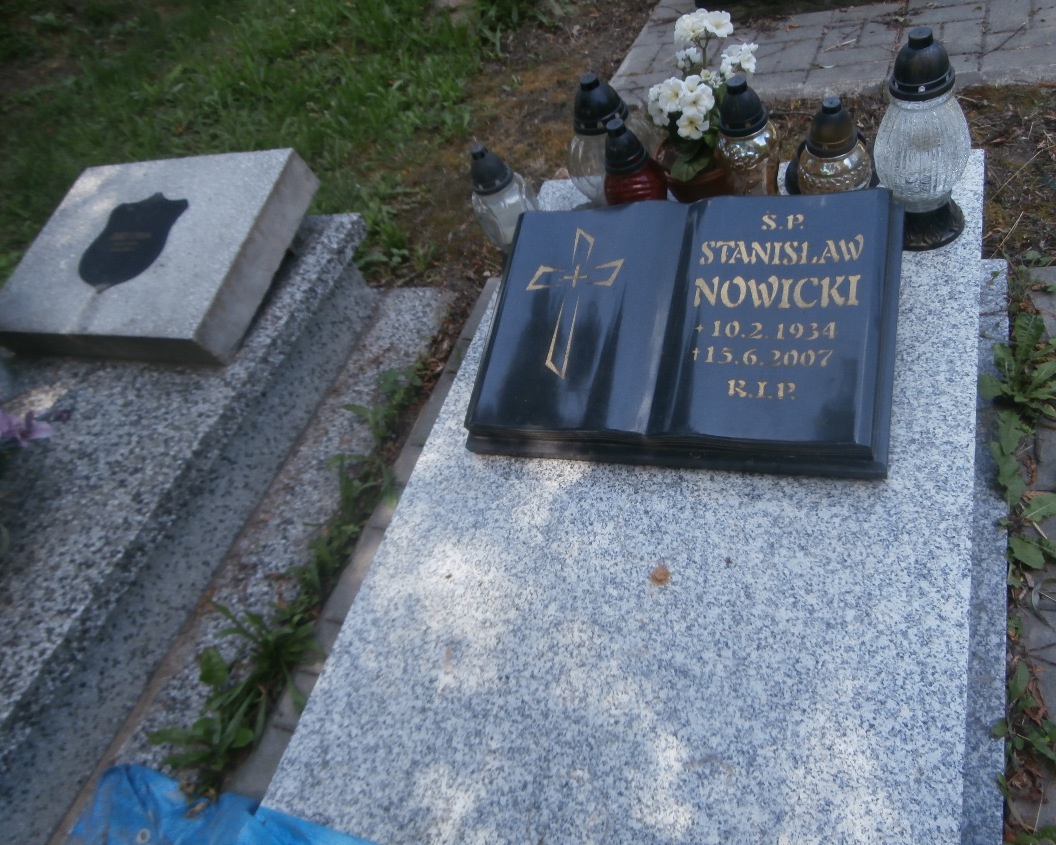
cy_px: 409
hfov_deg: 66.0
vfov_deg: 54.9
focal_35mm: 26
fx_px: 813
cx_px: 560
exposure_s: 1/320
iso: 100
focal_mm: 4.2
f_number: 3
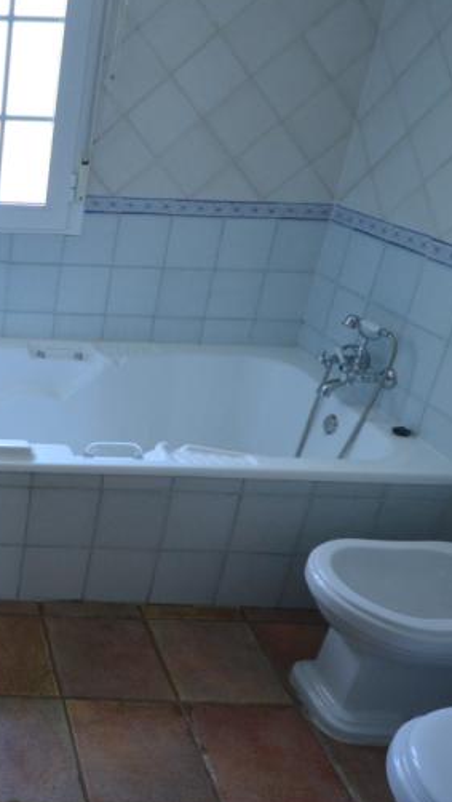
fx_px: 681
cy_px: 370
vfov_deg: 60.9
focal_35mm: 32
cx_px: -101
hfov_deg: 30.7
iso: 640
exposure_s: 1/60
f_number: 4
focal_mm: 10
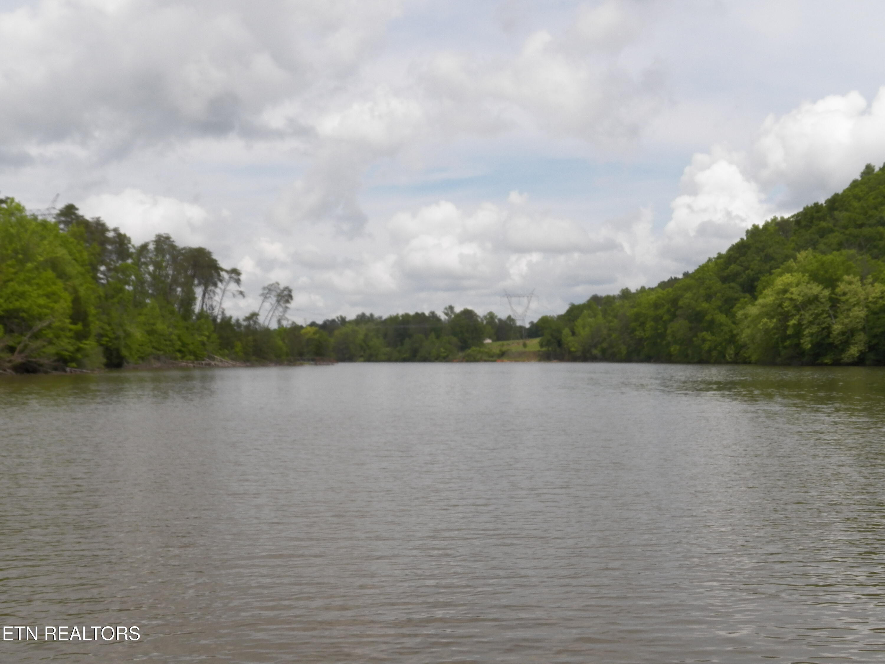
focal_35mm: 44
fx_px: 1125
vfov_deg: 32.9
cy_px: 332
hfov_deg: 42.9
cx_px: 442
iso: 125
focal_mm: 7.9
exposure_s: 1/1250
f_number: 5
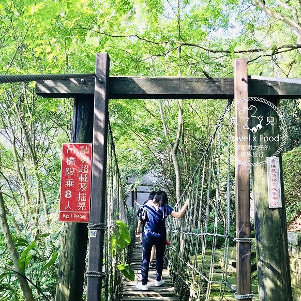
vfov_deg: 47.8
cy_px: 194
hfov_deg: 48.4
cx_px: 153
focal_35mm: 34
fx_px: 334
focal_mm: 3.99
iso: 20
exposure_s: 1/60
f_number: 1.8
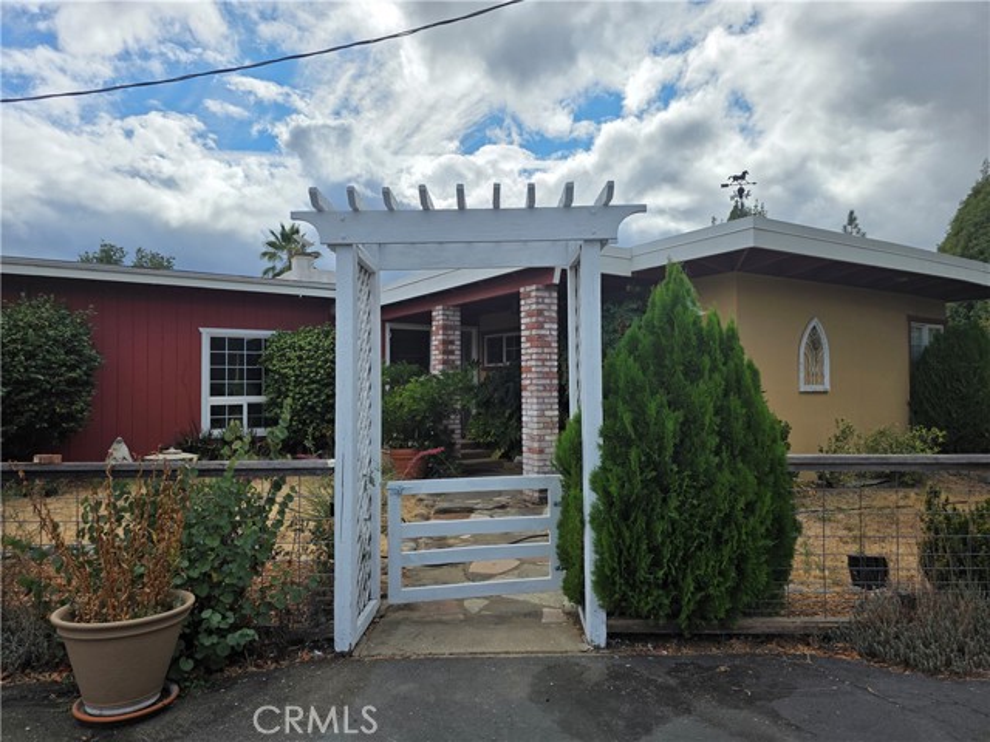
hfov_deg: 73.9
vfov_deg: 58.9
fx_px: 658
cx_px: 495
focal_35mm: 23
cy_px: 371
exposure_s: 1/7944
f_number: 1.7
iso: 50
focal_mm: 6.3
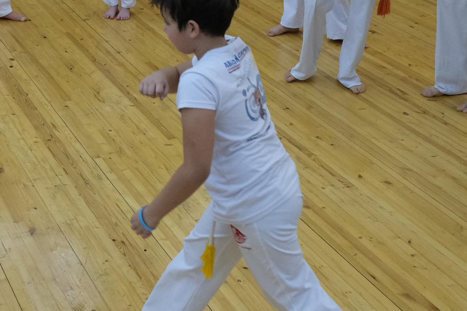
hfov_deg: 26.2
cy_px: 51
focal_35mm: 74
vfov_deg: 18.2
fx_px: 960
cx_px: 22
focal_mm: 20.3
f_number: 4.2
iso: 3200
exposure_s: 1/320
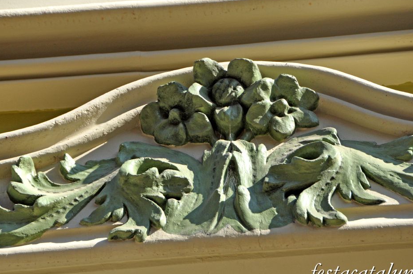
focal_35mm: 330
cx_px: 209
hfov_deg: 6.3
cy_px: 137
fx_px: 3781
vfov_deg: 4.2
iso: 500
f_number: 7.1
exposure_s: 1/800
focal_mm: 200
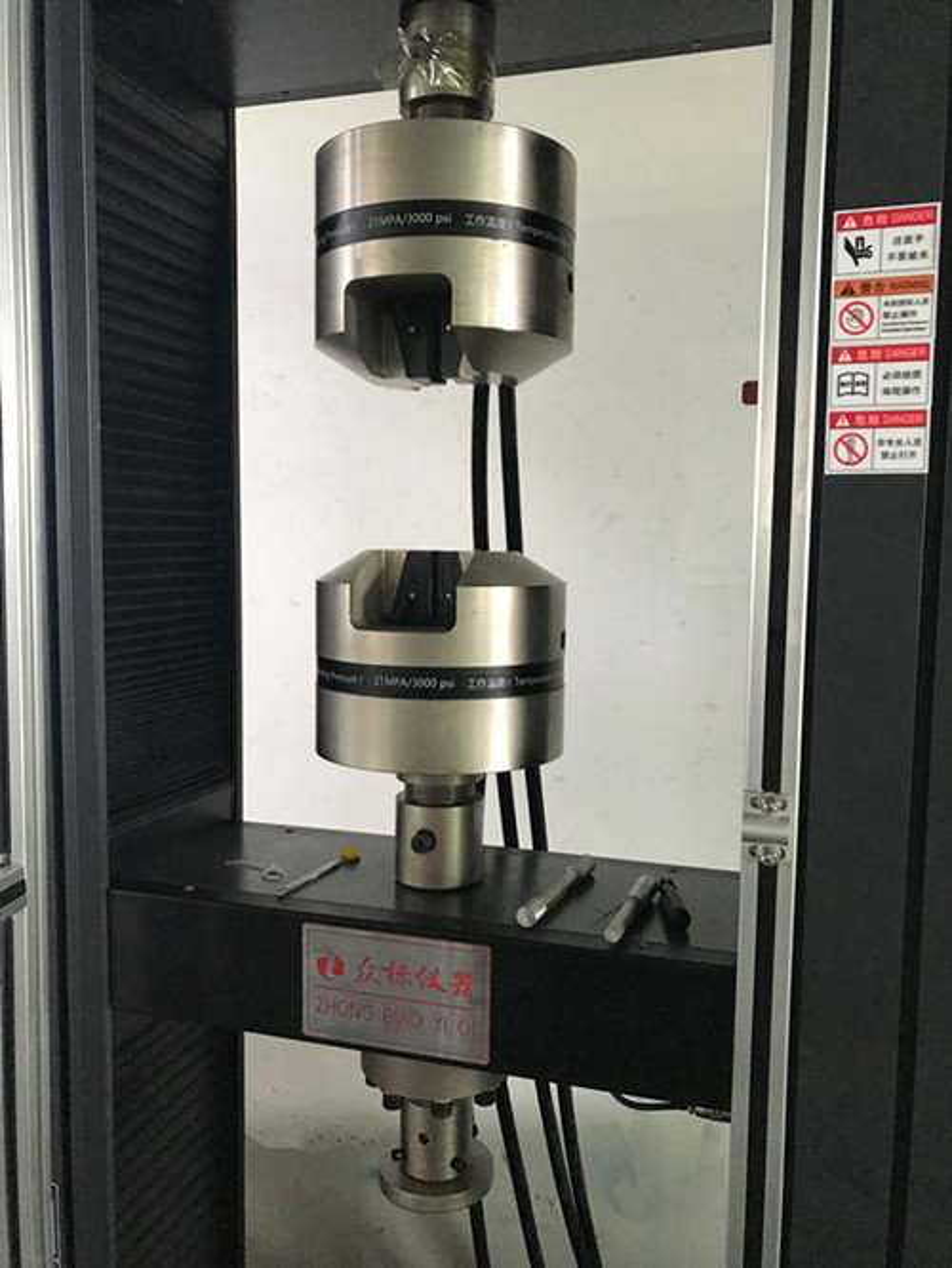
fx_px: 1026
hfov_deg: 49.8
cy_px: 634
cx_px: 476
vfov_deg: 63.4
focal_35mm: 28
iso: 100
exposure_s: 1/13
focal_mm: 3.99
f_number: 1.8
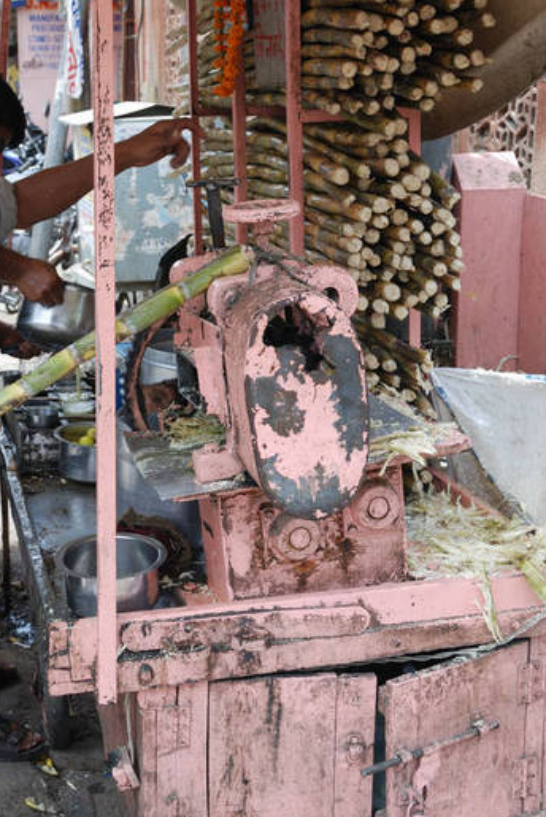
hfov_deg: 25.4
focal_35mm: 53
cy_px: 336
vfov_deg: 37.4
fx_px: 1204
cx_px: 186
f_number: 4.5
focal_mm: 26
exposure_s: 1/80
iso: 100
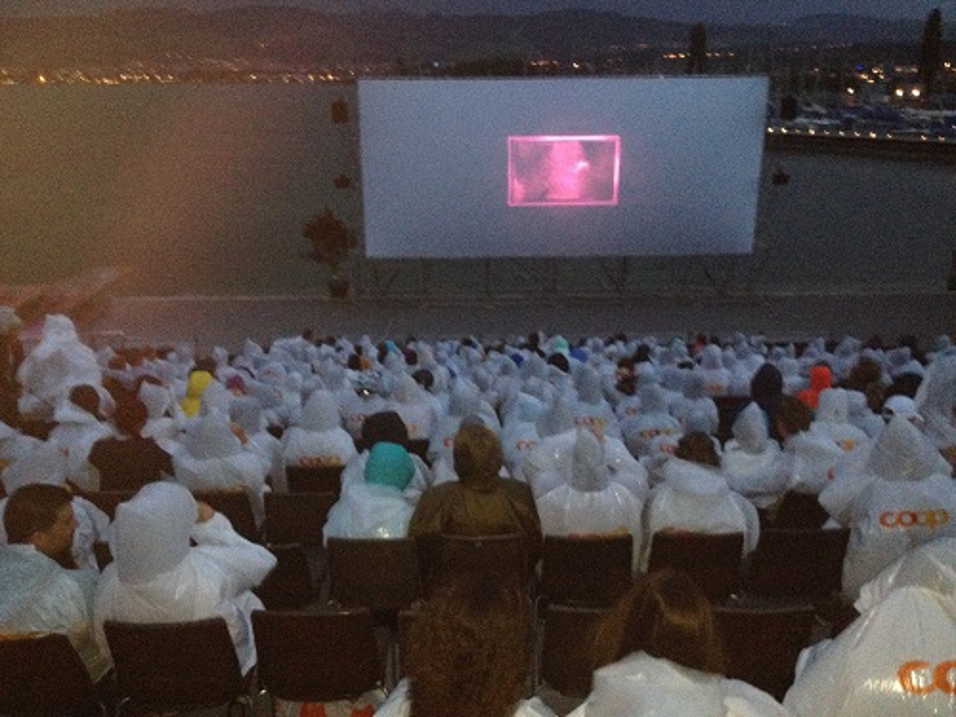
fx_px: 967
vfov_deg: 40.7
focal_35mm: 35
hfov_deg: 52.6
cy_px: 358
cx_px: 478
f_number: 2.4
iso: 500
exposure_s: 1/16
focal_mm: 4.28
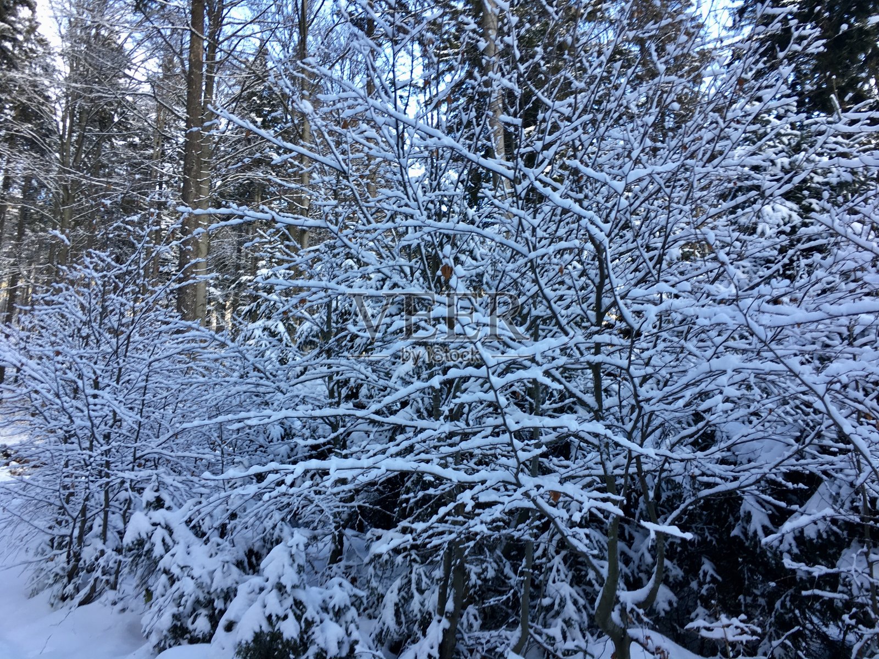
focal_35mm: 29
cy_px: 330
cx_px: 440
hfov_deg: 61.7
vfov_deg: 48.2
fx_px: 736
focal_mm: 4.15
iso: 25
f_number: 2.2
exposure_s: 1/102
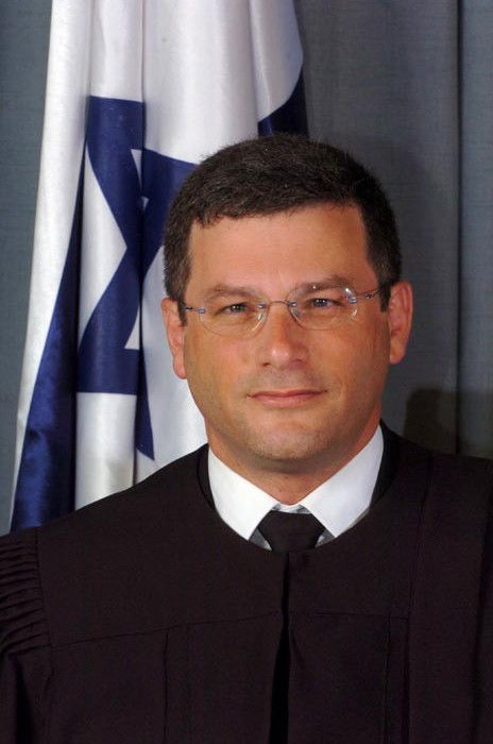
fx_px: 4021
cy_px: 372
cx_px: 246
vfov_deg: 10.6
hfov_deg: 7.0
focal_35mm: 195
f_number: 11
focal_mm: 130
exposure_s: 1/60
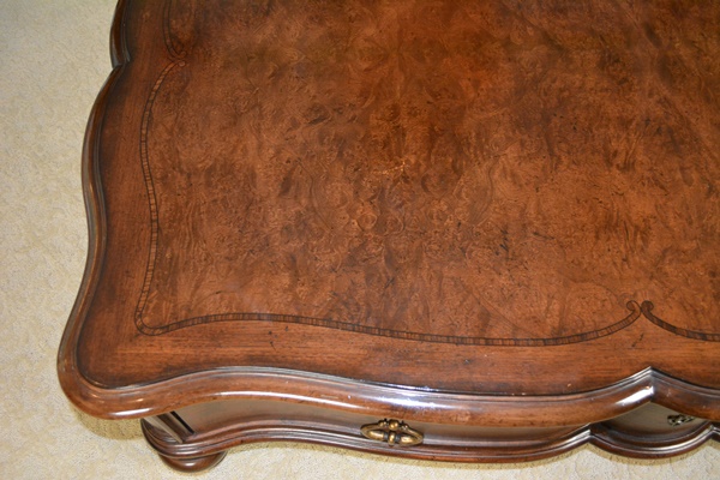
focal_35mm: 36
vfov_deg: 36.9
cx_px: 360
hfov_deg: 53.1
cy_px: 240
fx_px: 720
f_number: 4
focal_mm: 24
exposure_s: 1/60
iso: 3200
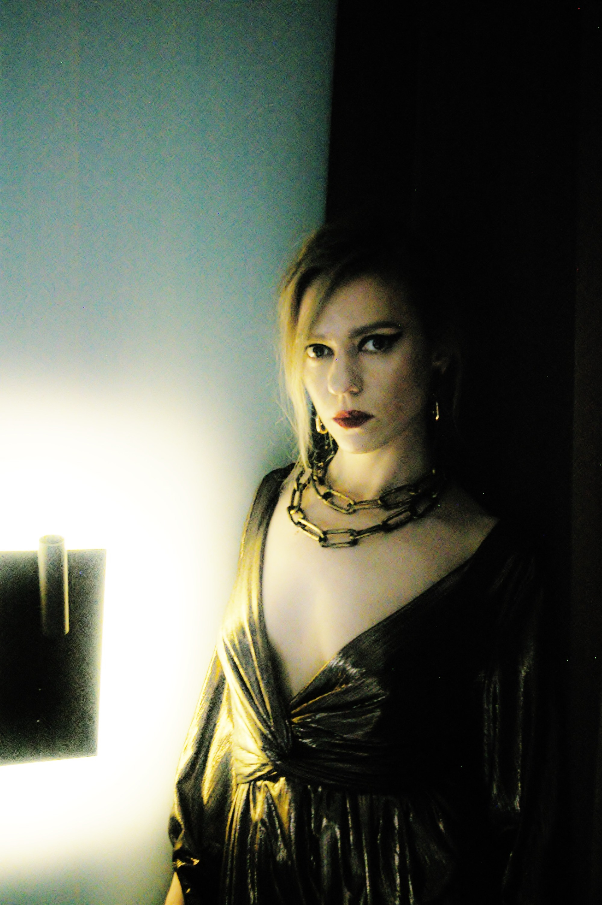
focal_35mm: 52
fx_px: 1319
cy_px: 452
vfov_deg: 37.9
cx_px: 301
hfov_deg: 25.7
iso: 3200
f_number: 4.5
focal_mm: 35
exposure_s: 1/30
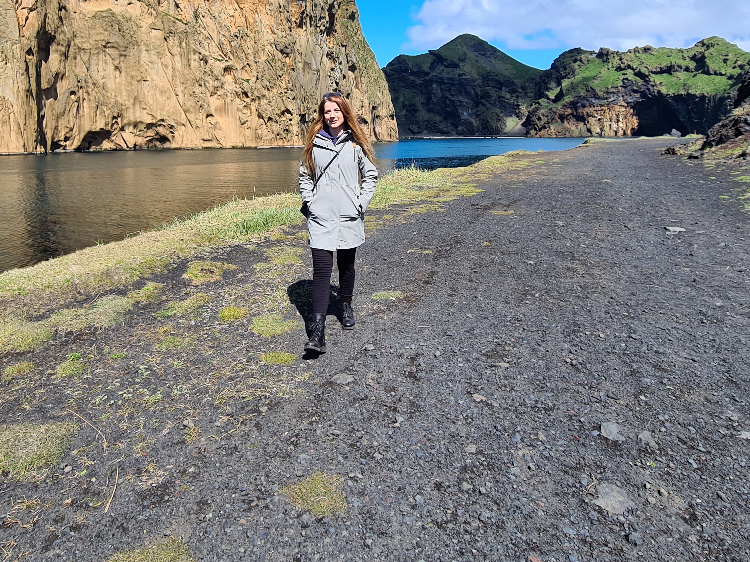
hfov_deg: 73.0
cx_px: 294
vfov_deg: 56.3
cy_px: 147
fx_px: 498
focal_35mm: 23
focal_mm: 2.2
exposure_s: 1/1336
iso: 50
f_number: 2.2
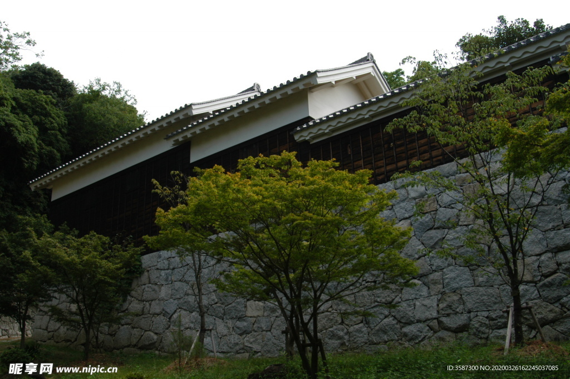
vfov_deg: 36.8
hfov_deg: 53.2
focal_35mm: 36
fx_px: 570
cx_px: 285
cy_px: 190
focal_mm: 24
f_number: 8
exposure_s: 1/250
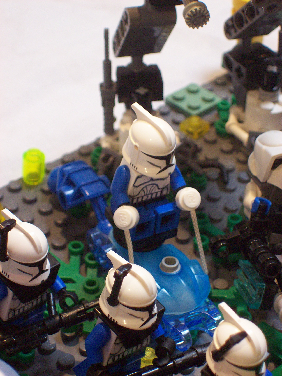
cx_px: 141
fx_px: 1174
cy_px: 188
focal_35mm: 108
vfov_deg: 18.2
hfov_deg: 13.7
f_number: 4.8
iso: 160
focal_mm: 18
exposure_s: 1/28.7
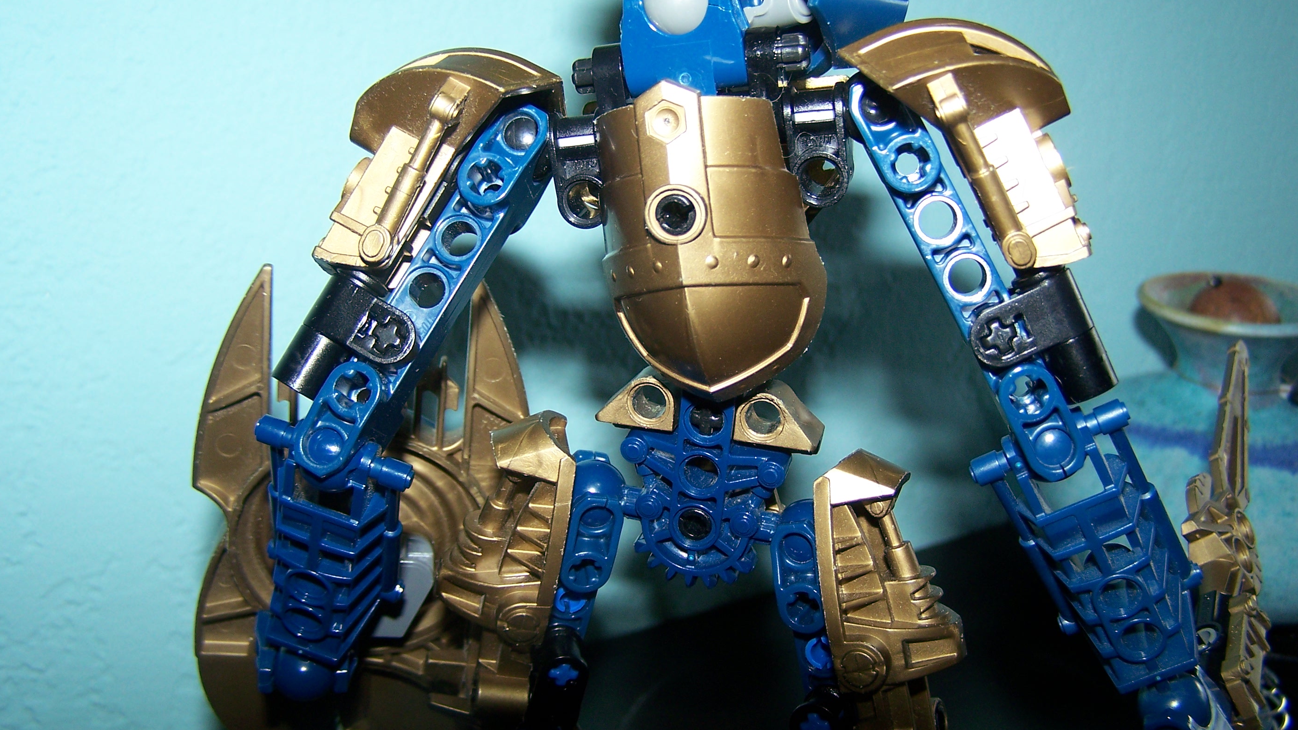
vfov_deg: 28.3
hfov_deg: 48.4
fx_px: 1446
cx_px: 656
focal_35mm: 42
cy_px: 380
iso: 80
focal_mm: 6.3
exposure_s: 1/60
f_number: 2.8
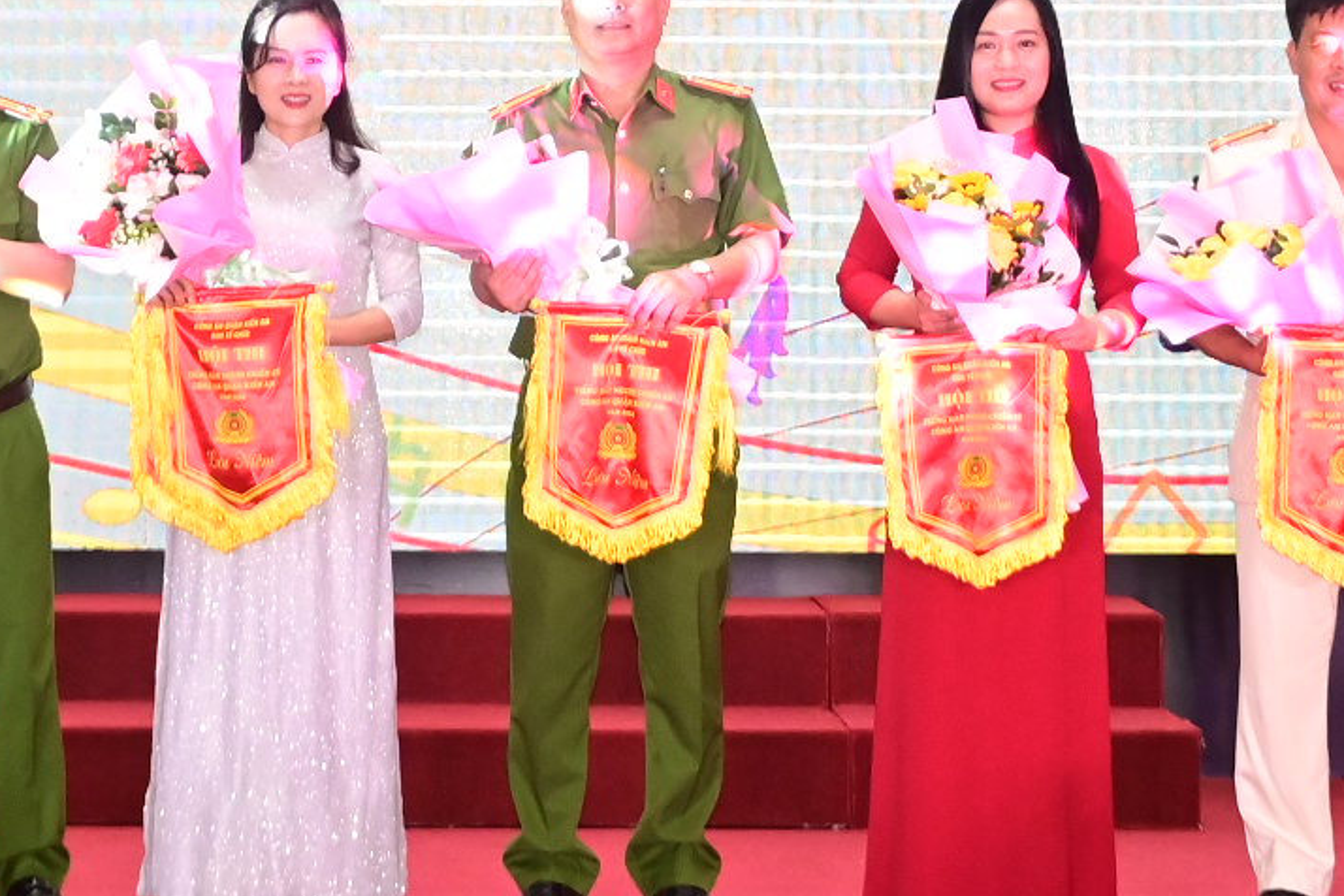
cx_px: 506
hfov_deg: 16.5
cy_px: -53
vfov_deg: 10.9
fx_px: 4629
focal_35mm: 124
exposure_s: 1/200
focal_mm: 30
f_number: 4.2
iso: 2000
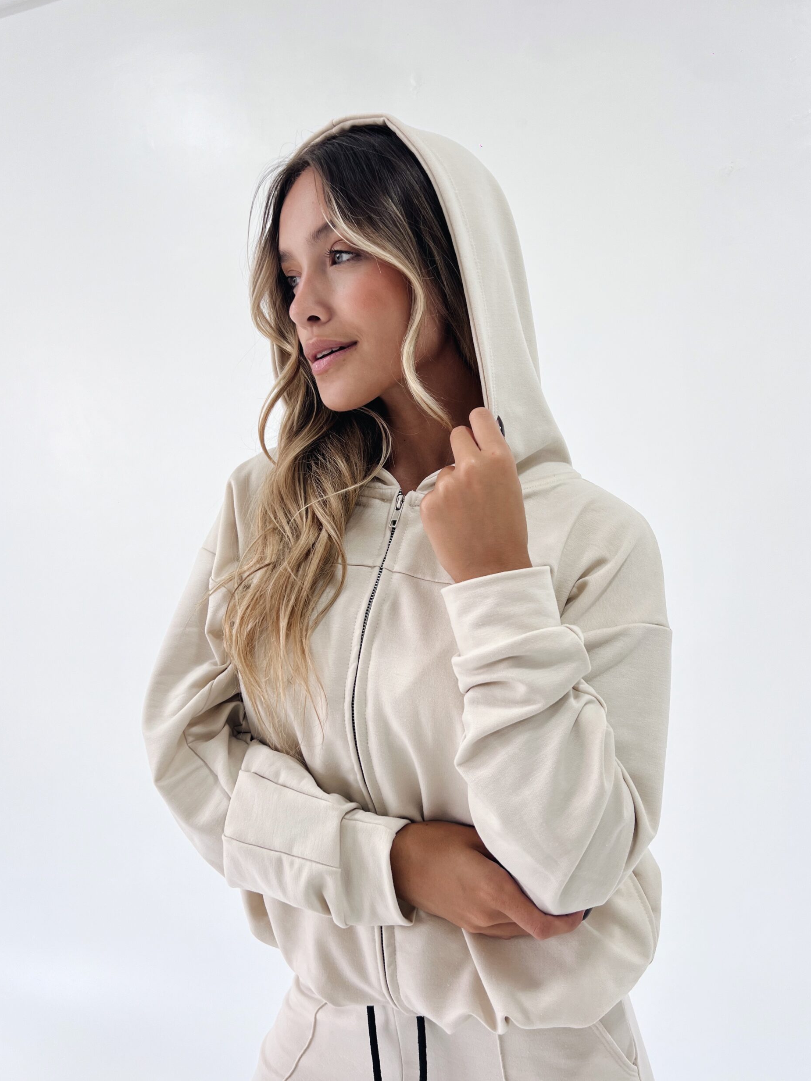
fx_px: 843
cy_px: 530
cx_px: 413
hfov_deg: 51.4
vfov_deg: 65.3
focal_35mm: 27
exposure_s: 1/121
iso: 32
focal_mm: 5.7
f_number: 1.5
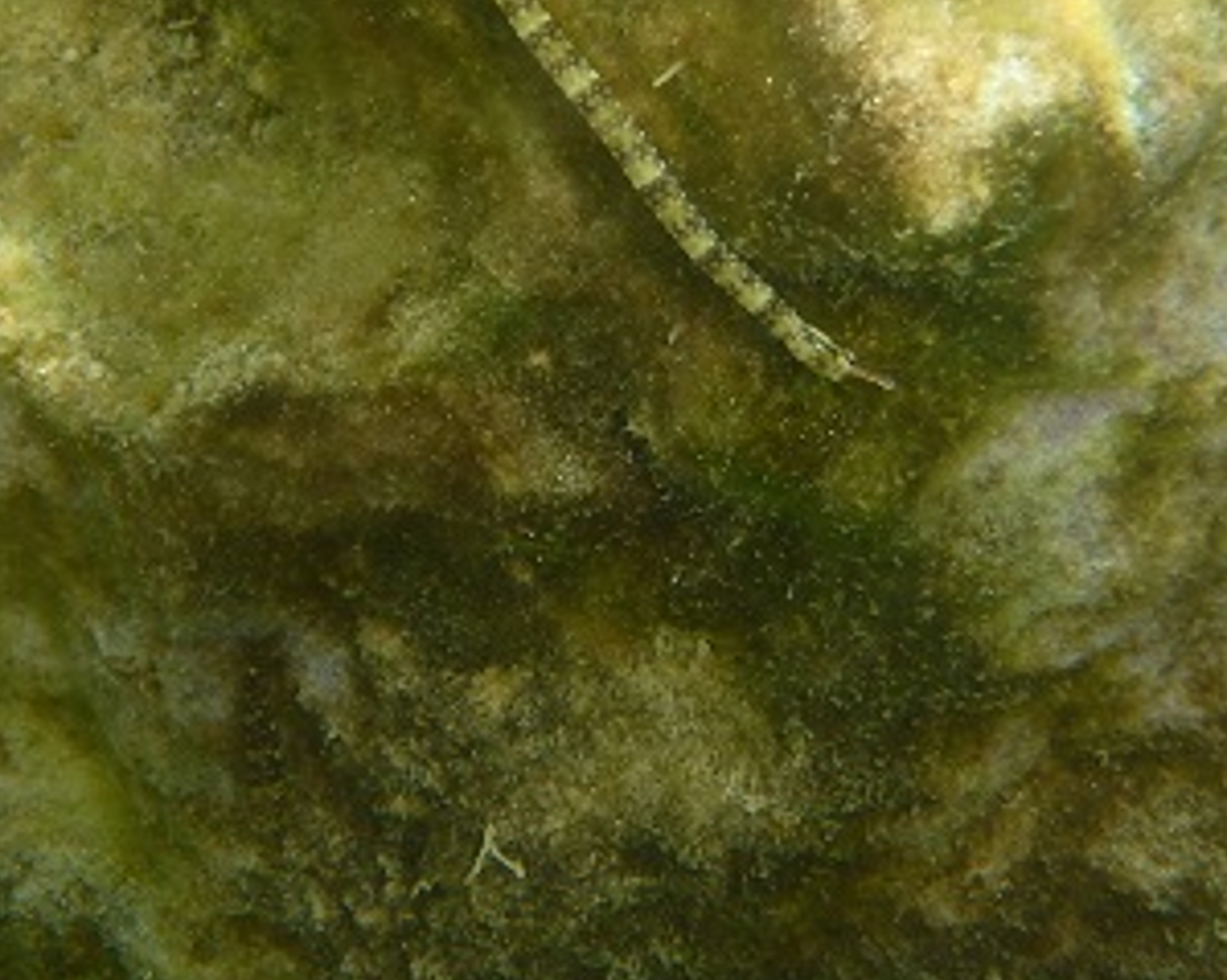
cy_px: 310
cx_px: 657
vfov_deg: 18.0
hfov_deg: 22.5
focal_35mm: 85
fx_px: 3086
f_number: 5
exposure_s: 1/400
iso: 125
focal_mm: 9.4
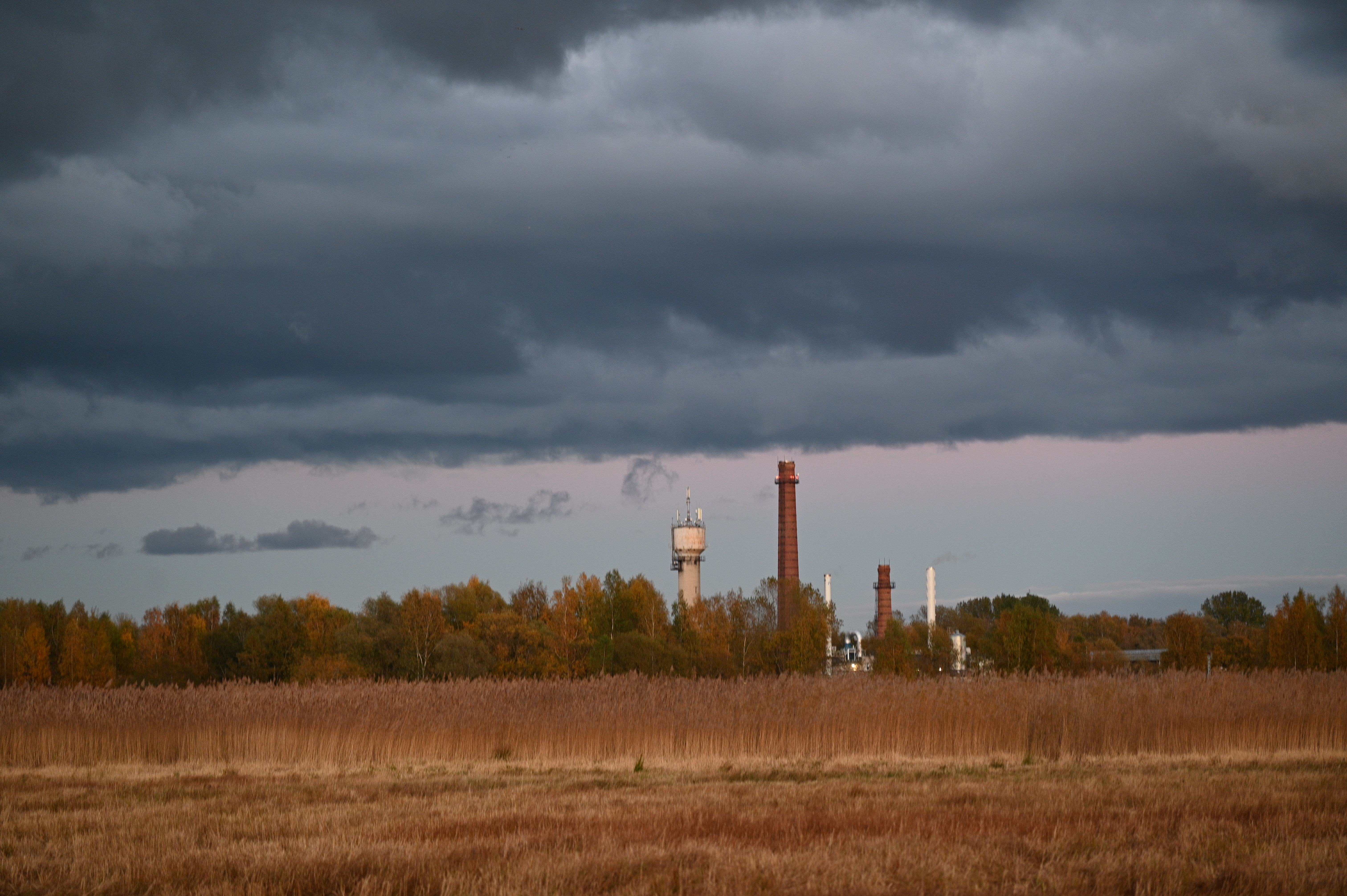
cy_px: 448
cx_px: 674
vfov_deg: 11.4
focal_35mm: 120
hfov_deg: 17.1
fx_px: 4487
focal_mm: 120
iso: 800
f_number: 4
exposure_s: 1/100
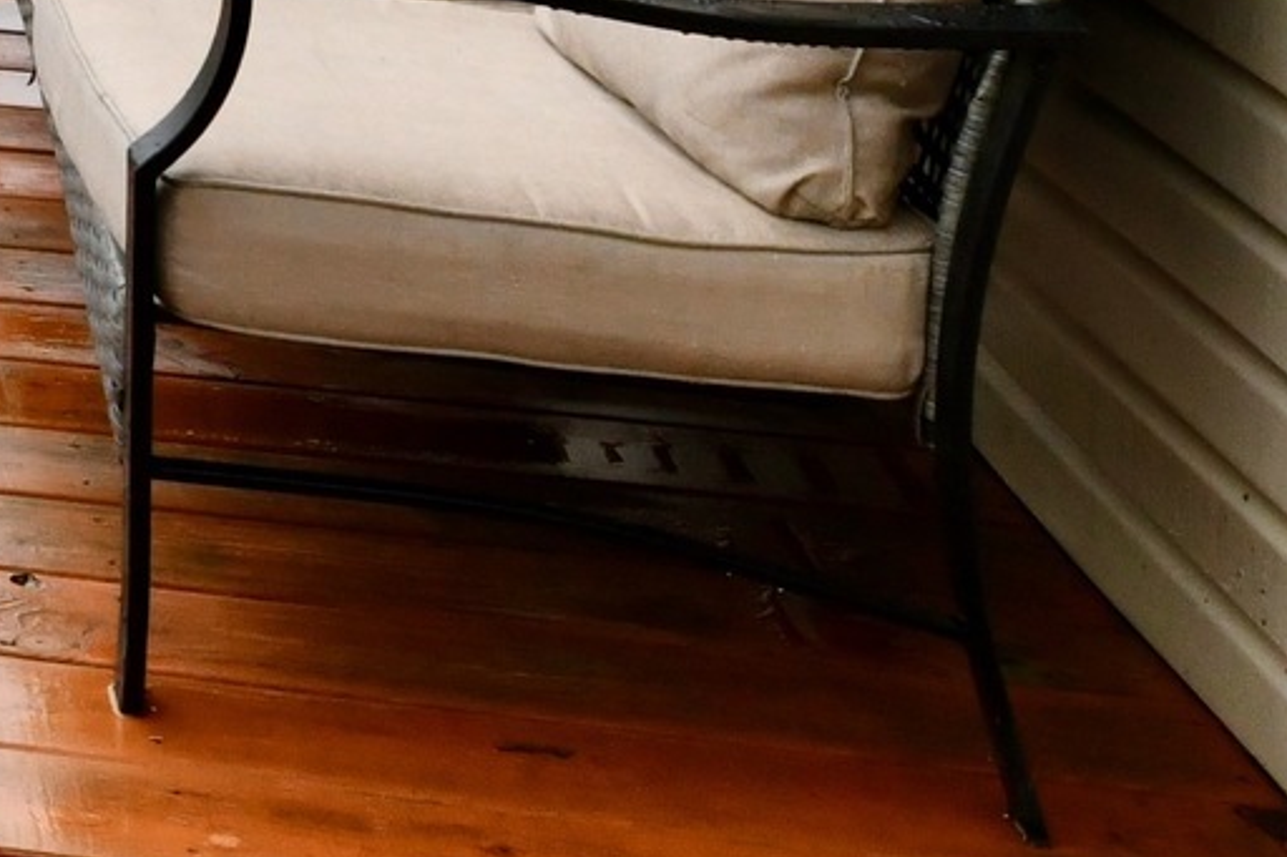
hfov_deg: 18.0
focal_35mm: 84
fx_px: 3002
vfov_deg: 13.6
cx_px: -1164
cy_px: -922
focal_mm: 14
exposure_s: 1/640
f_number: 13
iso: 640
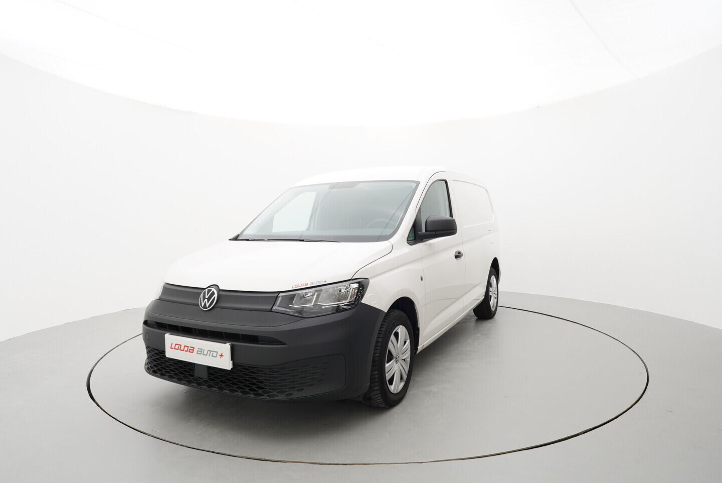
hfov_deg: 77.3
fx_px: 452
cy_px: 242
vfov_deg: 56.2
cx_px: 361
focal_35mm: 22
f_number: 5.6
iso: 250
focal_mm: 15
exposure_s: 1/80
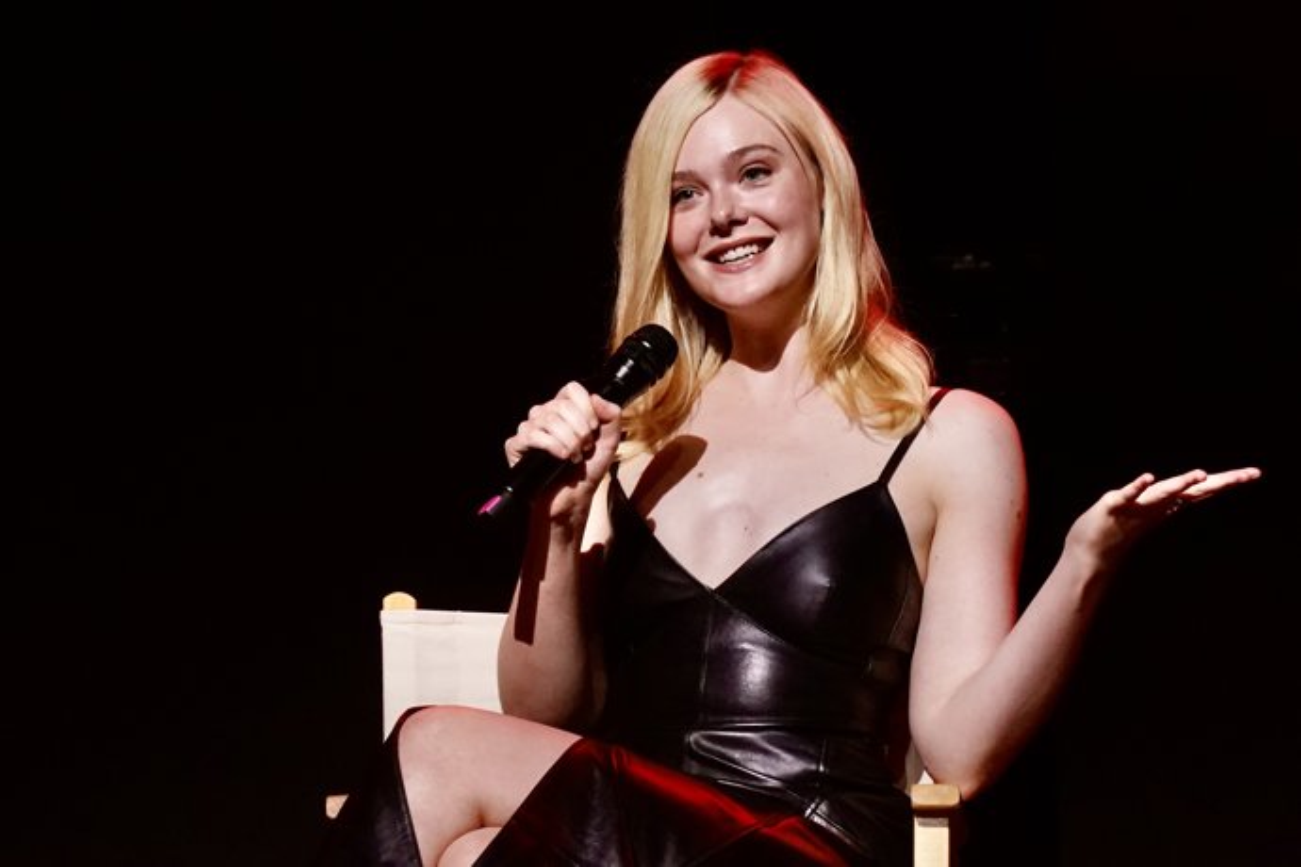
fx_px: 10841
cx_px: 650
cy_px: 434
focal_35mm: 300
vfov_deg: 4.6
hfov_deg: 6.9
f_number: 11
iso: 5000
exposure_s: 1/125
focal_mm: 200
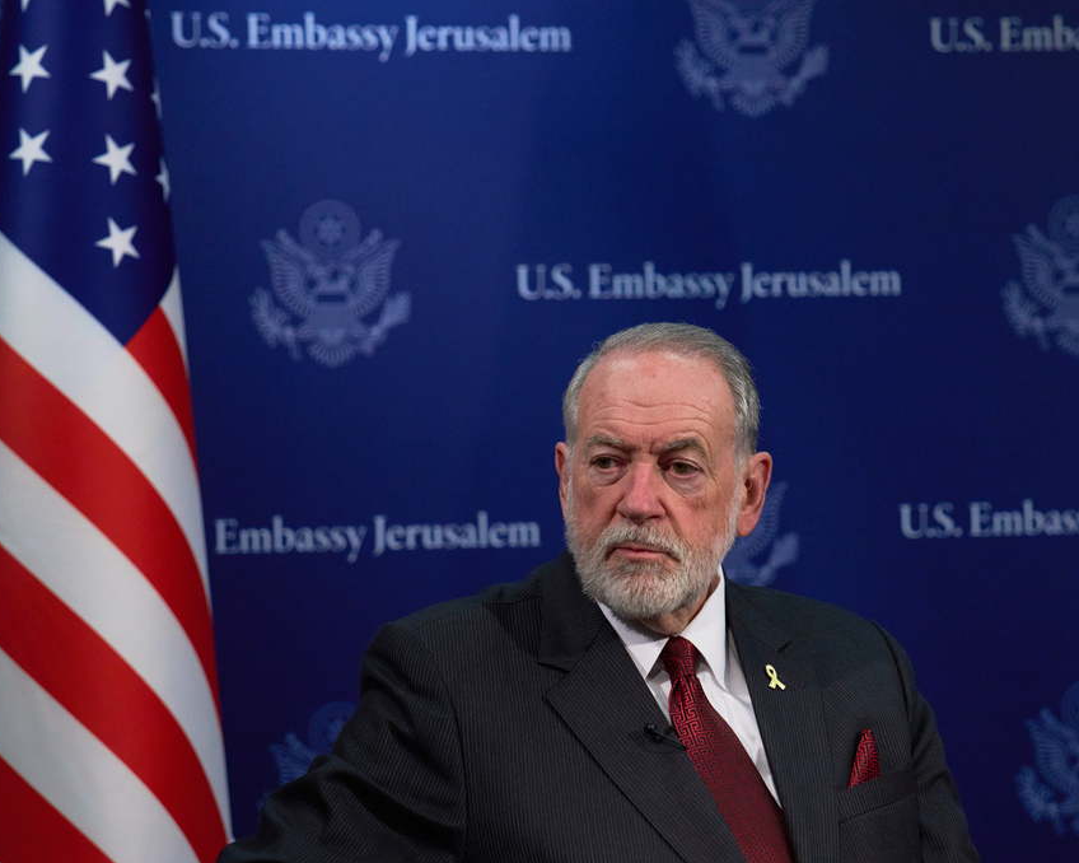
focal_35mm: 119
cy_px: 433
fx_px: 3799
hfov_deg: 16.2
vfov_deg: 13.0
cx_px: 571
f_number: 2.8
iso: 1600
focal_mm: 70
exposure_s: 1/400
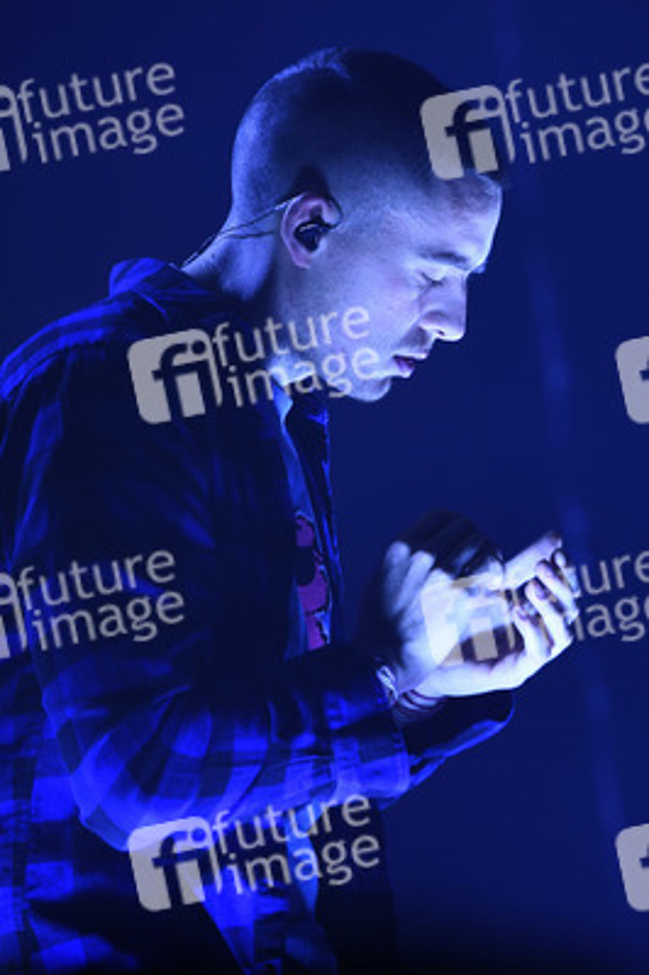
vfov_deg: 13.7
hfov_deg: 9.1
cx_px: 324
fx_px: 4063
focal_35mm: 150
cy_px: 488
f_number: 3.5
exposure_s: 1/500
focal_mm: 150
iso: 800
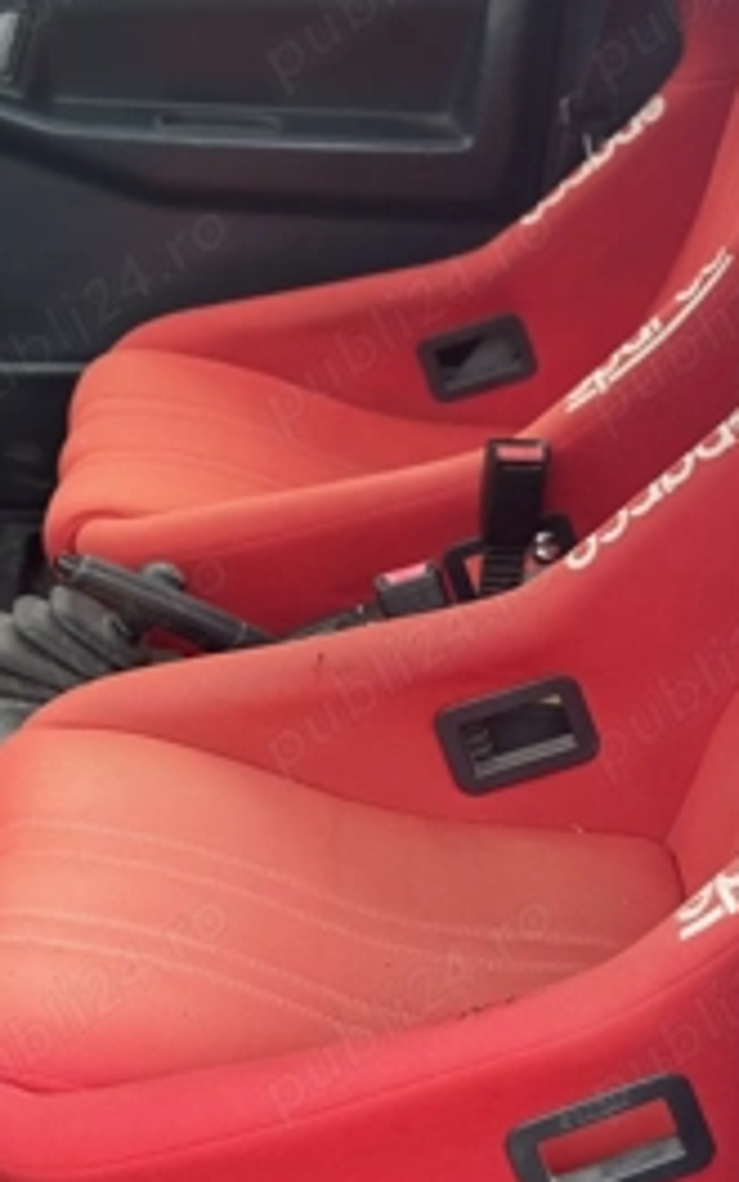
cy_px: 385
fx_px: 2481
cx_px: 219
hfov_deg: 16.9
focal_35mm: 77
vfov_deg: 26.6
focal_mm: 6.76
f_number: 1.78
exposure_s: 1/83
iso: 100
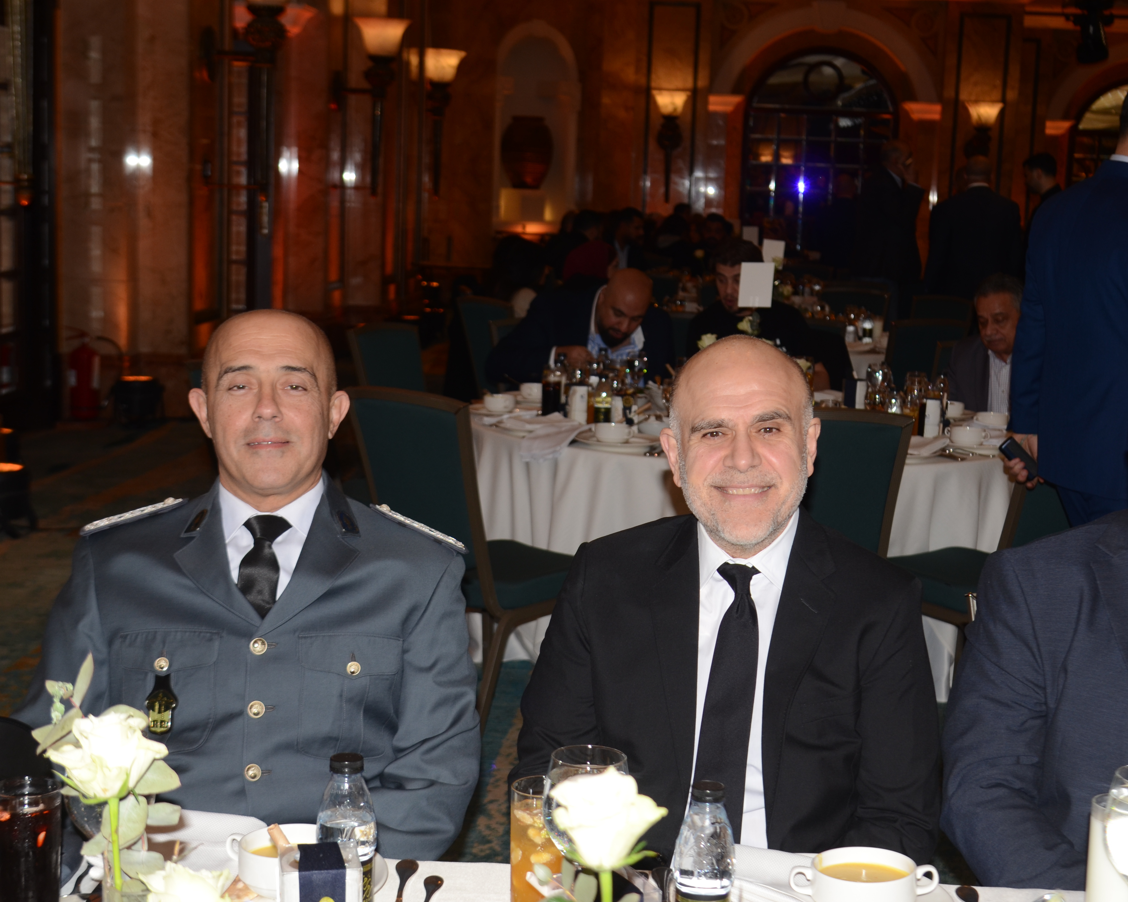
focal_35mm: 55
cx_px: 664
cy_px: 446
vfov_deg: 27.6
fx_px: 1836
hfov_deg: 34.1
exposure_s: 1/250
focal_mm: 32
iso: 250
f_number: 4.5
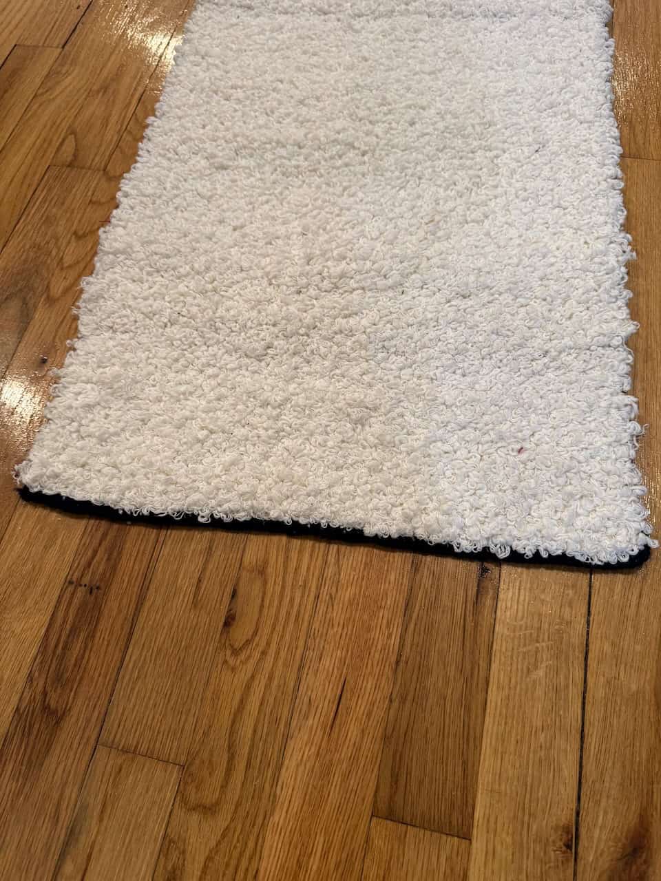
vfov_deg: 71.6
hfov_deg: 56.8
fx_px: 611
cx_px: 330
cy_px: 440
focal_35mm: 24
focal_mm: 6.8
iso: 250
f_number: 1.8
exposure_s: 1/60
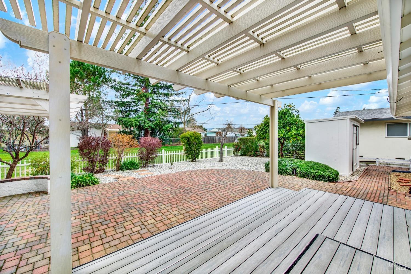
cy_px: 137
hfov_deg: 104.2
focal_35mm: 14
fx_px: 160
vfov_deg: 81.3
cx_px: 206
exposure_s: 1/30
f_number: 14
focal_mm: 14
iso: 100
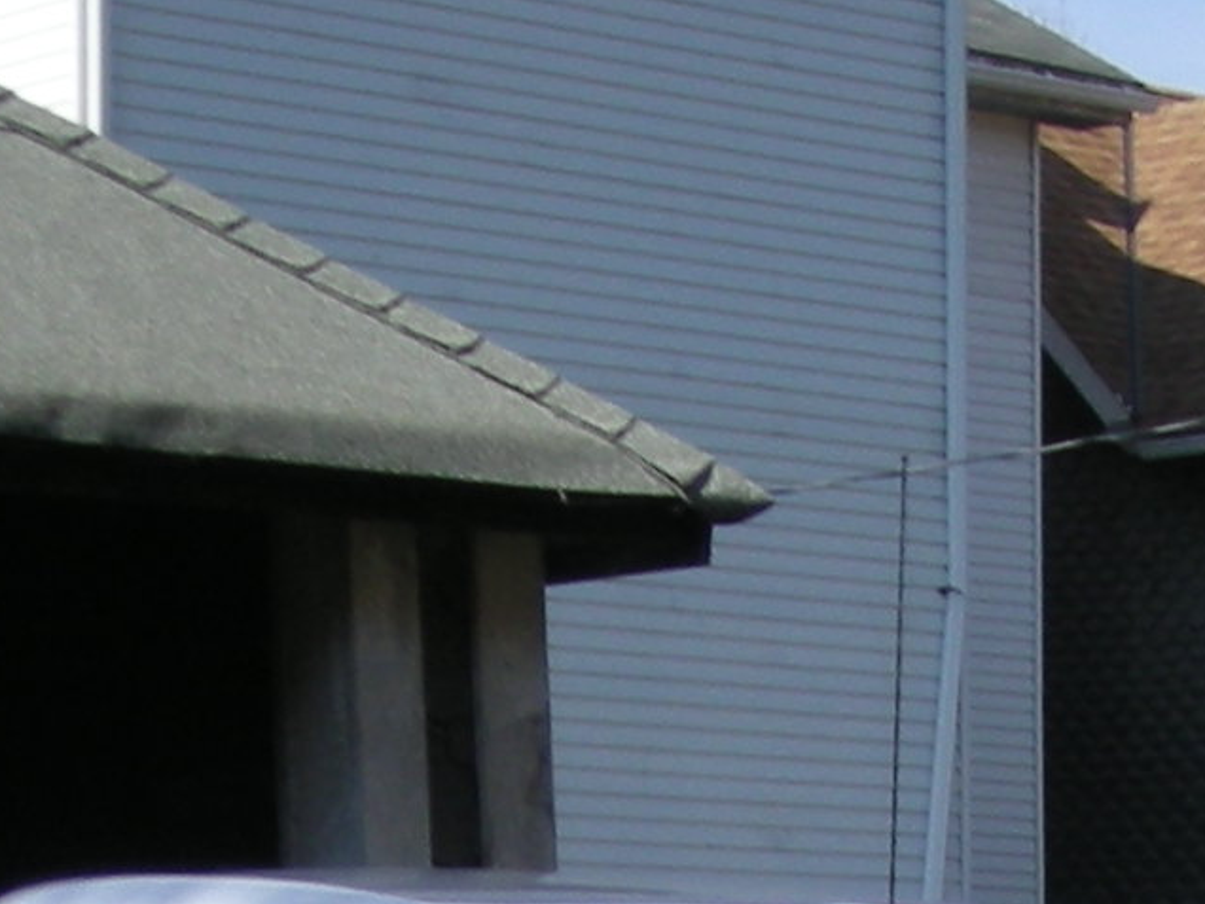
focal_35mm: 169
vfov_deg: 8.2
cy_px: 2015
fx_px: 5883
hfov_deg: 11.7
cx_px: 794
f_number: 5.7
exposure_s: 1/214
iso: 50
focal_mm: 5.7
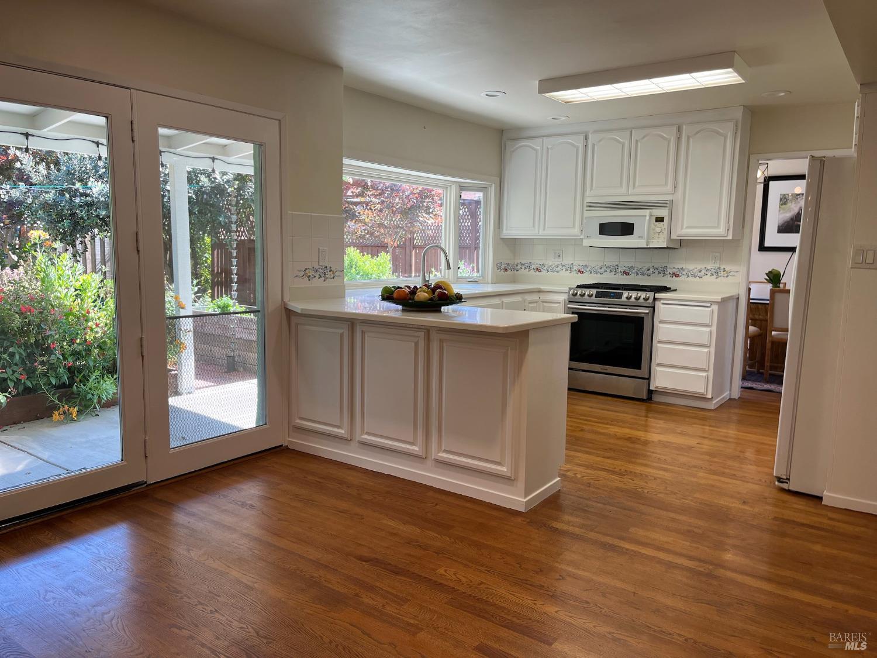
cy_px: 329
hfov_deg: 67.3
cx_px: 438
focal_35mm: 26
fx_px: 659
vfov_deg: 53.1
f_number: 1.6
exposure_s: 1/120
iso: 50
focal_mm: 5.1
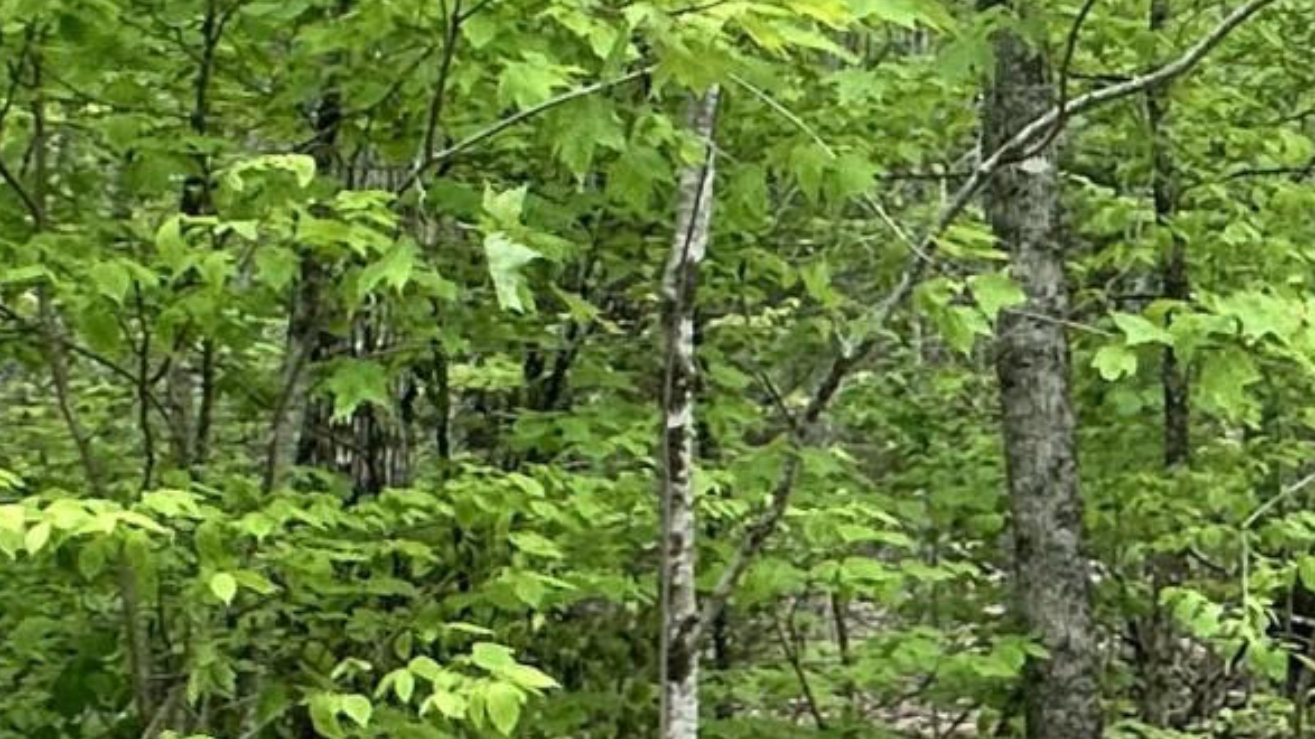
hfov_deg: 25.8
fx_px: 2719
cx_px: 1324
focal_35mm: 78
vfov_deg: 14.9
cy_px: -175
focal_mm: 2.22
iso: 40
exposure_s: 1/387
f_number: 2.2
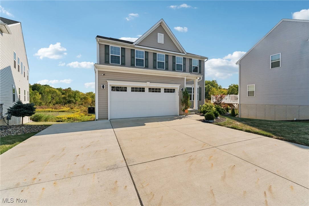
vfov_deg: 78.4
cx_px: 154
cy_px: 103
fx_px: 126
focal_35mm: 15
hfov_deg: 101.5
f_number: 8
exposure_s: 1/1600
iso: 640
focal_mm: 14.7
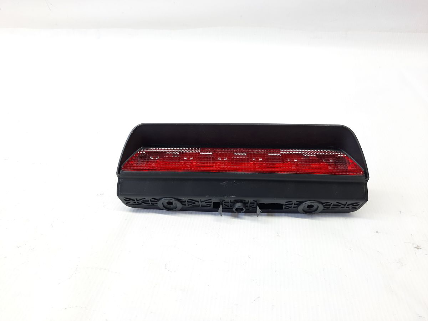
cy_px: 160
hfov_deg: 69.4
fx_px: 309
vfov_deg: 54.9
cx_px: 214
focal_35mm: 25
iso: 100
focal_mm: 4.6
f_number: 2
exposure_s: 1/50
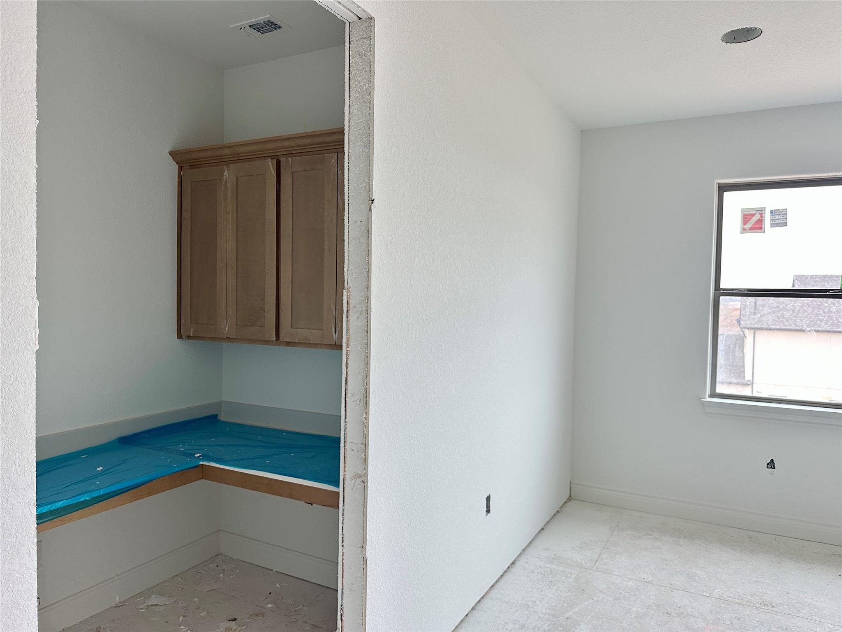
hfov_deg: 71.6
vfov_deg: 56.8
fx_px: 584
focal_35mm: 24
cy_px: 316
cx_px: 421
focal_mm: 6.86
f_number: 1.78
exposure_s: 1/83
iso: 250
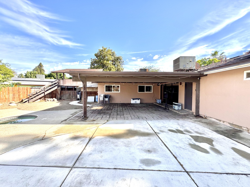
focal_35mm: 14
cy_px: 94
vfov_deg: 85.7
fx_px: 101
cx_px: 125
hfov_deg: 102.1
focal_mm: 2.22
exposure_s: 1/675
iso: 40
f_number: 2.2
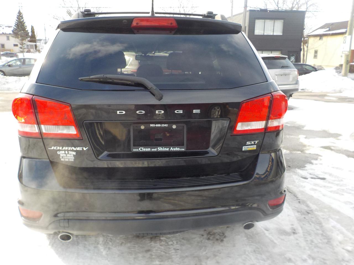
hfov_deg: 60.0
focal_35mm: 30
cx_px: 177
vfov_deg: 46.8
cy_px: 132
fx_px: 307
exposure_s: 1/250
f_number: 3.3
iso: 125
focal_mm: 4.1
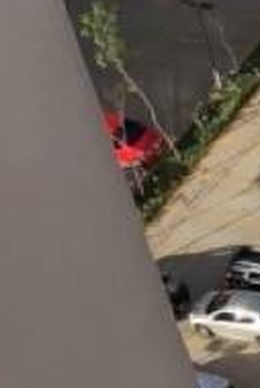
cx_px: 798
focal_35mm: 196
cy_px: 696
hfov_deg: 6.4
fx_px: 2119
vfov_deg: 9.9
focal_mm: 3.99
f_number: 1.8
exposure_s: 1/3205
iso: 20
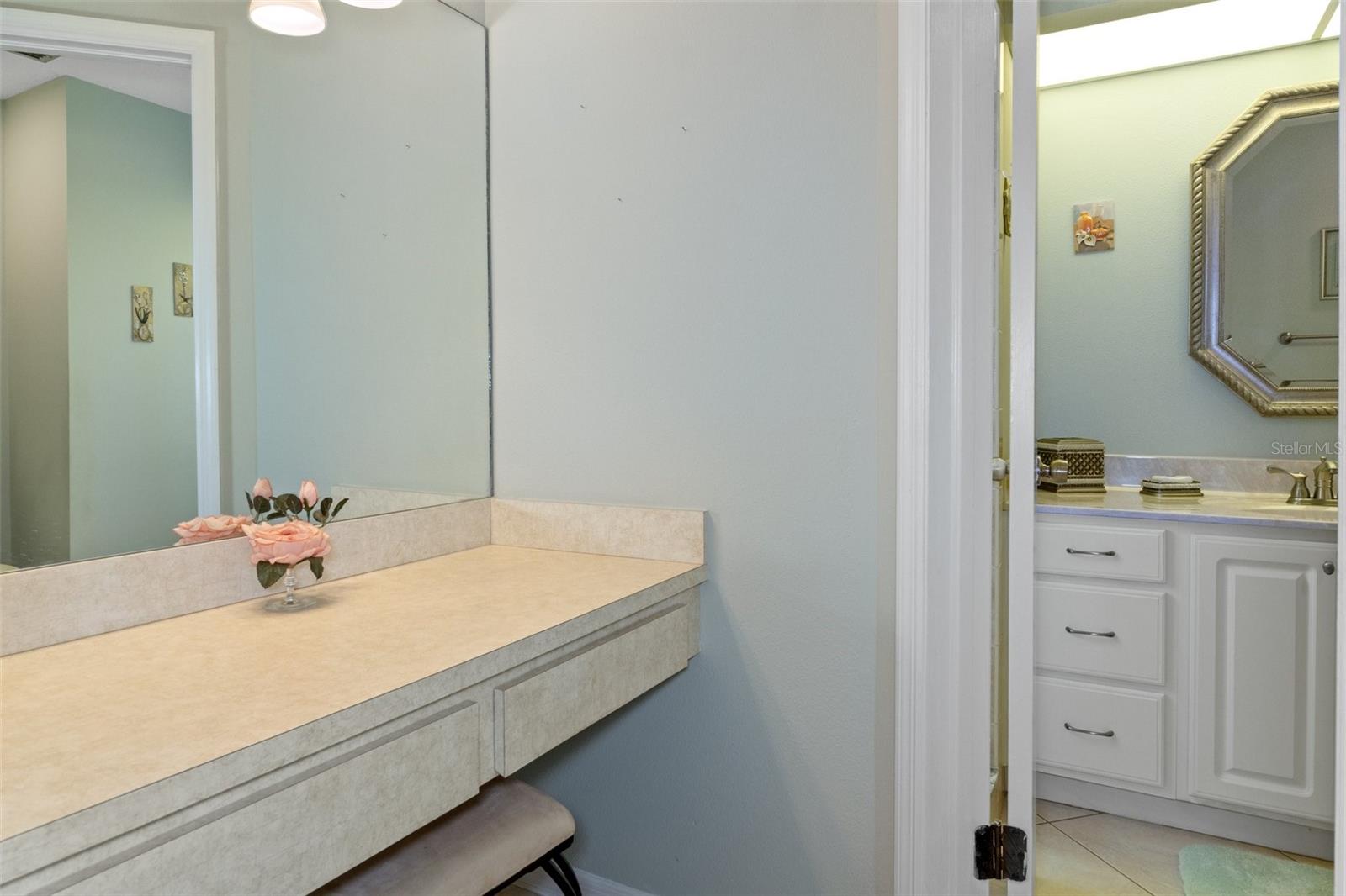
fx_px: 785
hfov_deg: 81.2
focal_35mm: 21
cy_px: 448
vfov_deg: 59.5
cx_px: 673
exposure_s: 1/2
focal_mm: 14
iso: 640
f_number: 8
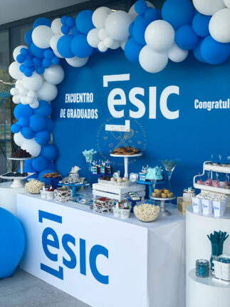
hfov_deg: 28.0
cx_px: 115
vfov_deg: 36.8
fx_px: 461
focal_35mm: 52
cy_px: 154
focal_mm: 6
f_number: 2
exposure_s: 1/153
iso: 20
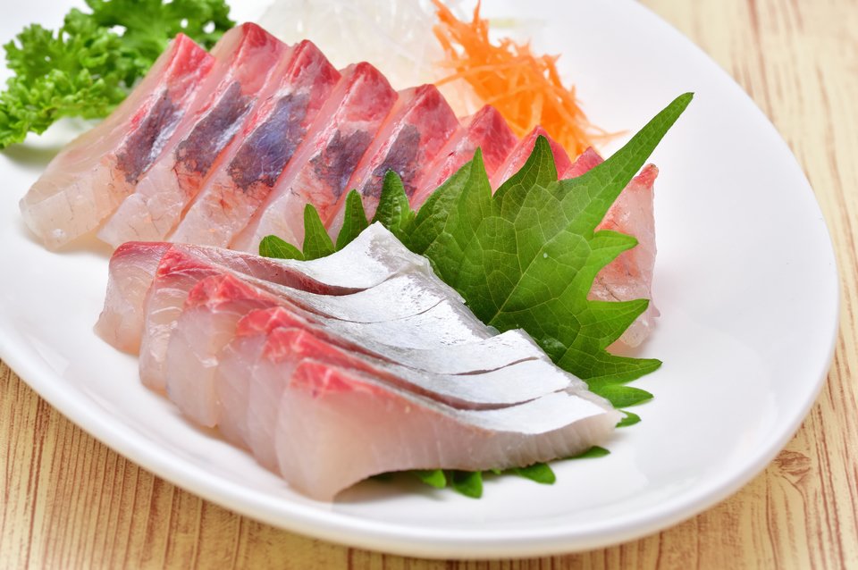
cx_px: 429
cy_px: 285
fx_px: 3750
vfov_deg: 8.7
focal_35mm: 158
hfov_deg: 13.1
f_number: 13
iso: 100
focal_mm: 105
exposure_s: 1/100
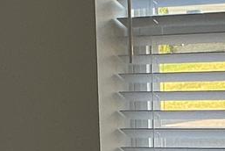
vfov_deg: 5.7
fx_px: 1502
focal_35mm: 240
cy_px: 225
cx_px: 55
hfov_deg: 8.6
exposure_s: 1/120
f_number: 1.8
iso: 32
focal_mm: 3
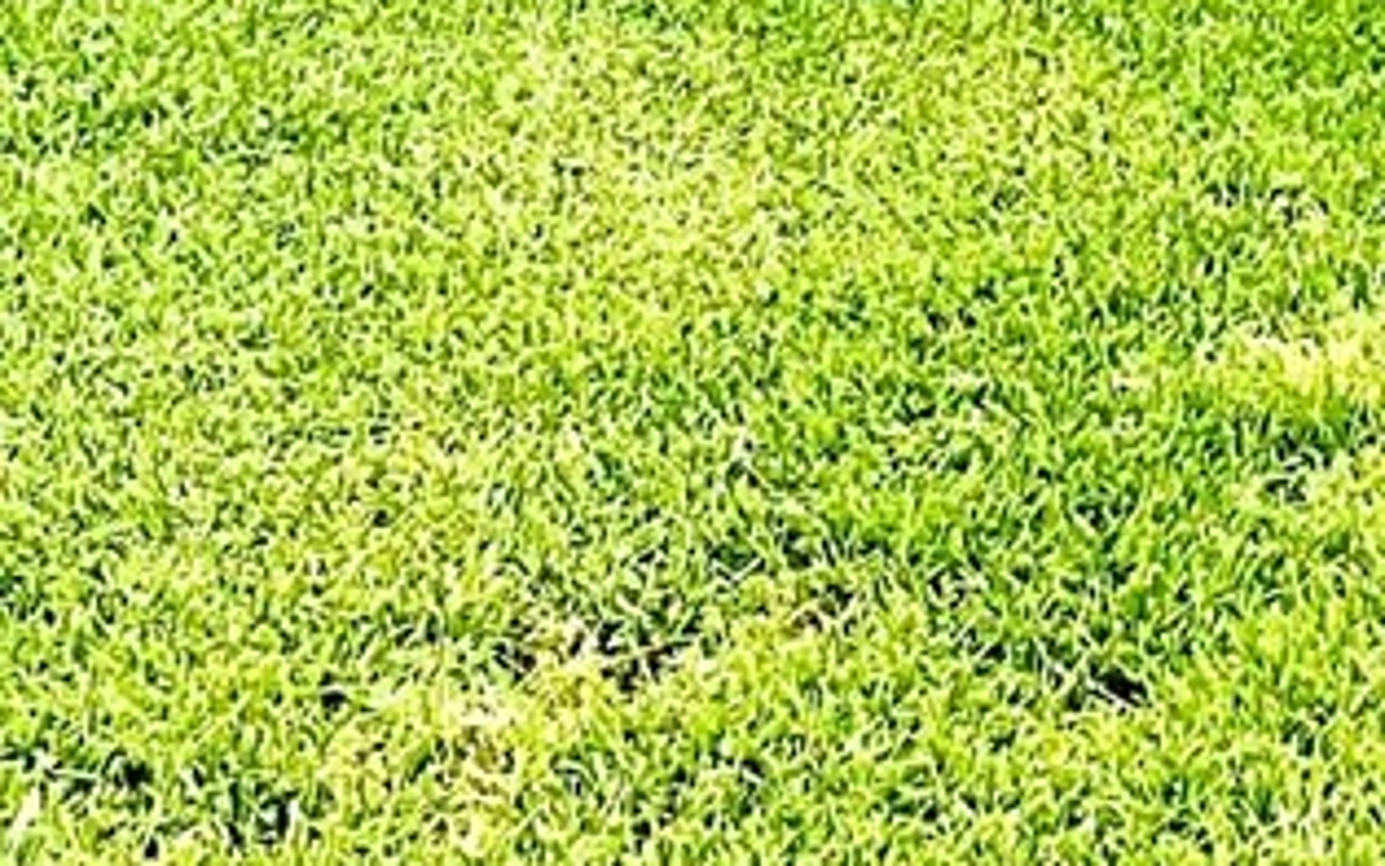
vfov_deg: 6.9
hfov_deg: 11.4
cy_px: -1367
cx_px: 1838
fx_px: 6758
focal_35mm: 179
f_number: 1.6
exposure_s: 1/5848
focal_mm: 5.1
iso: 50
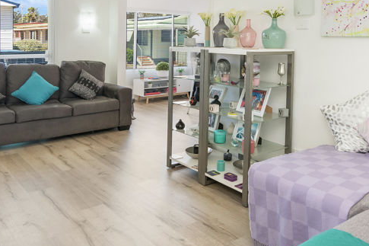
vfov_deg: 39.9
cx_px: 215
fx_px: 338
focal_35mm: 33
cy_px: 115
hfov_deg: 56.9
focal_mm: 16
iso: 200
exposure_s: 1/15
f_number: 7.1
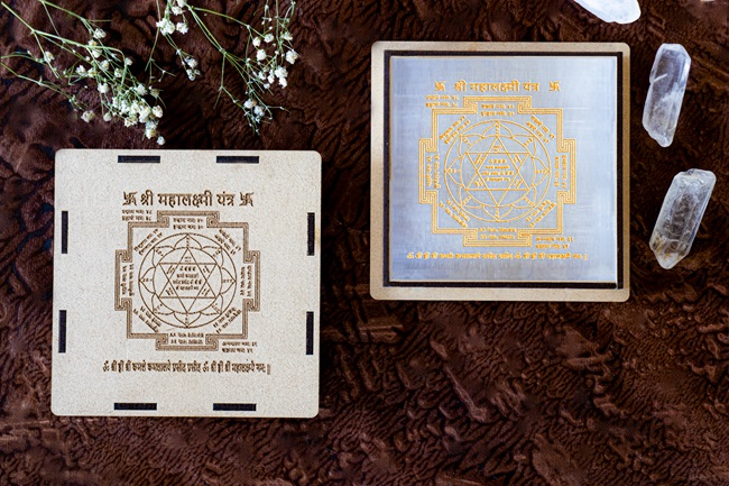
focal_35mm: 70
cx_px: 364
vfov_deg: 19.4
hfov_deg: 28.9
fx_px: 1417
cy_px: 243
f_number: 5.6
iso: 1000
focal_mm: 70
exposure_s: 1/125
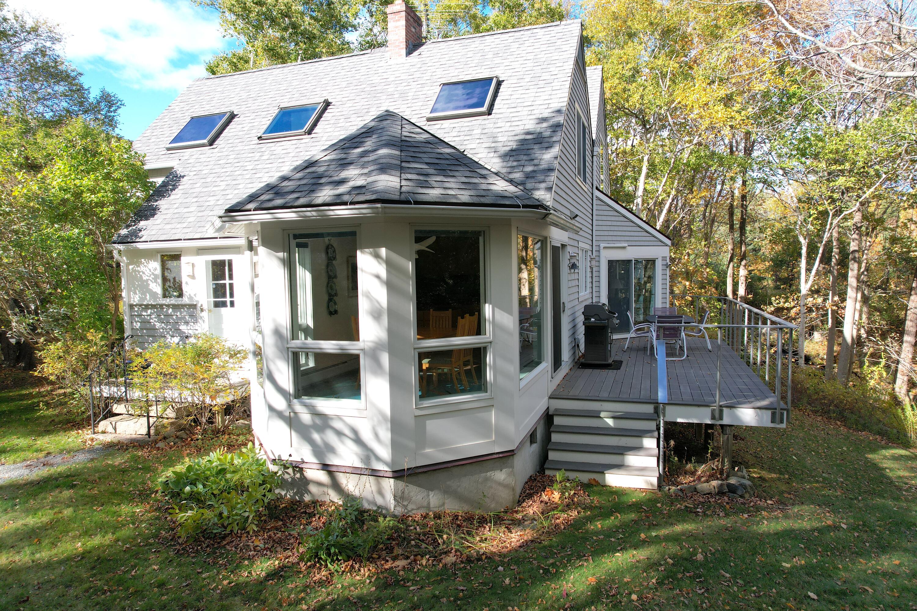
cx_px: 458
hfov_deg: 78.6
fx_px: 560
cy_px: 306
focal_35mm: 22
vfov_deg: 57.2
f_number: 2.8
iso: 100
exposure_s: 1/500
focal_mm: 8.38
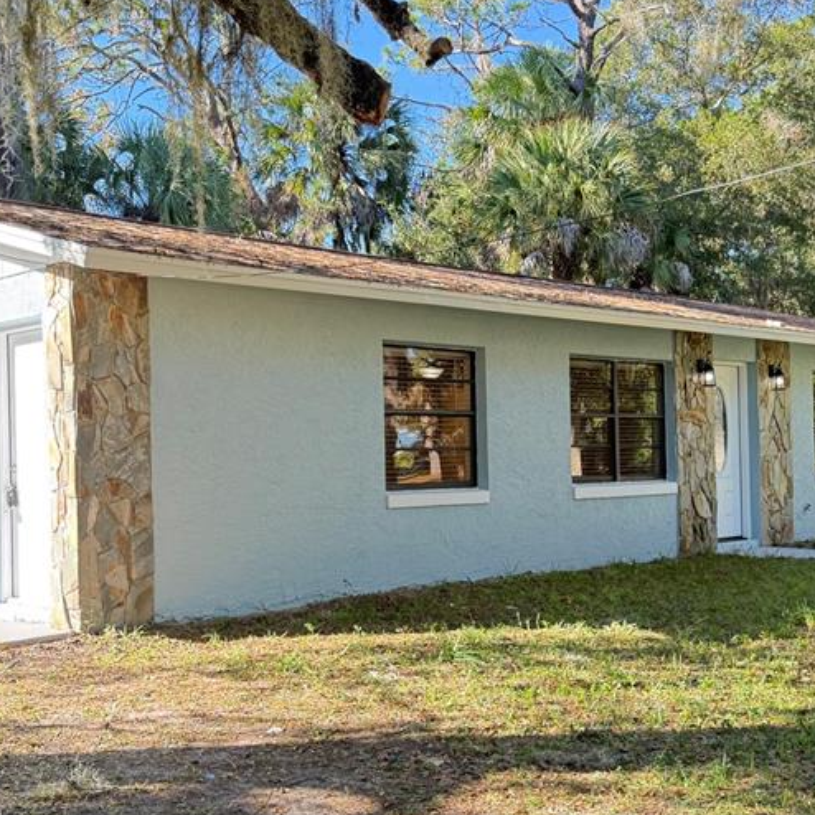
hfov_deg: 37.7
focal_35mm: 44
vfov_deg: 38.3
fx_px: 1172
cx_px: 241
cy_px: 464
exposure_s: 1/301
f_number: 1.78
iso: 100
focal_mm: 6.76
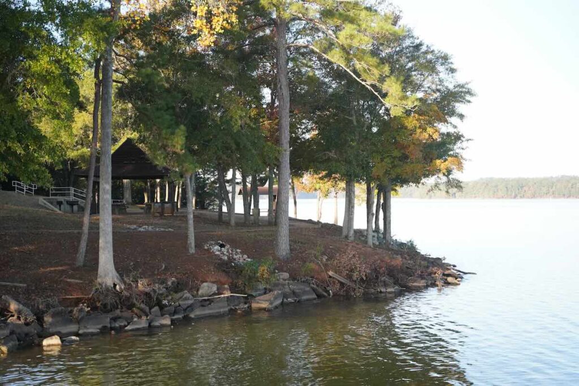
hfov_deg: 33.4
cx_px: 290
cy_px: 193
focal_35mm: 60
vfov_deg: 22.6
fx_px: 965
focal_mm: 60
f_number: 2.8
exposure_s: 1/8000
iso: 3200
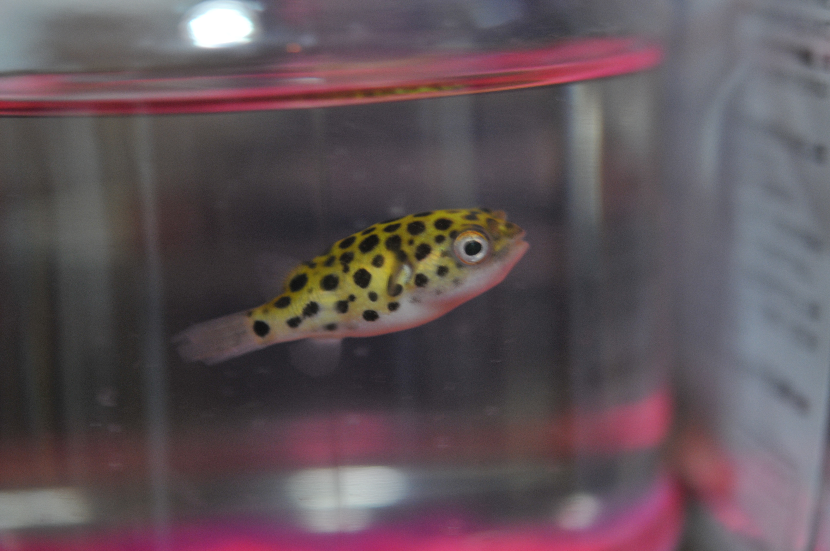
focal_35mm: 90
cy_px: 276
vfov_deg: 15.2
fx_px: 2072
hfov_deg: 22.6
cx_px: 415
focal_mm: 60
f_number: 3.2
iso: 400
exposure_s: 1/10
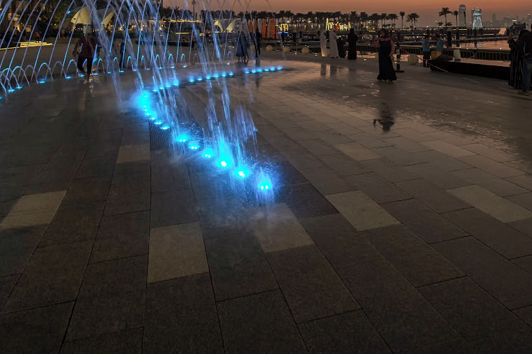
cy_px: 34
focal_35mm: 22
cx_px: 244
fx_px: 325
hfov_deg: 78.4
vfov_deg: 50.5
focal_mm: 8
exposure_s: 1/25
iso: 500
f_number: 5.6
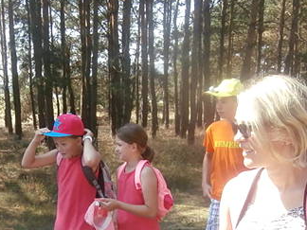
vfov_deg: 22.8
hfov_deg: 30.5
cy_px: 199
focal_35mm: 63
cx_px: 104
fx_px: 559
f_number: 3
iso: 100
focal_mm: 4.2
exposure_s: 1/200
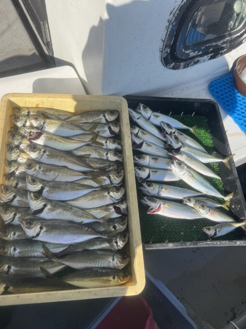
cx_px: 120
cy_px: 167
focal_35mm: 25
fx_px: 237
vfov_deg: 69.4
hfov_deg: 54.9
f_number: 1.78
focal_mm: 6.76
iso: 80
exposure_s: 1/3096
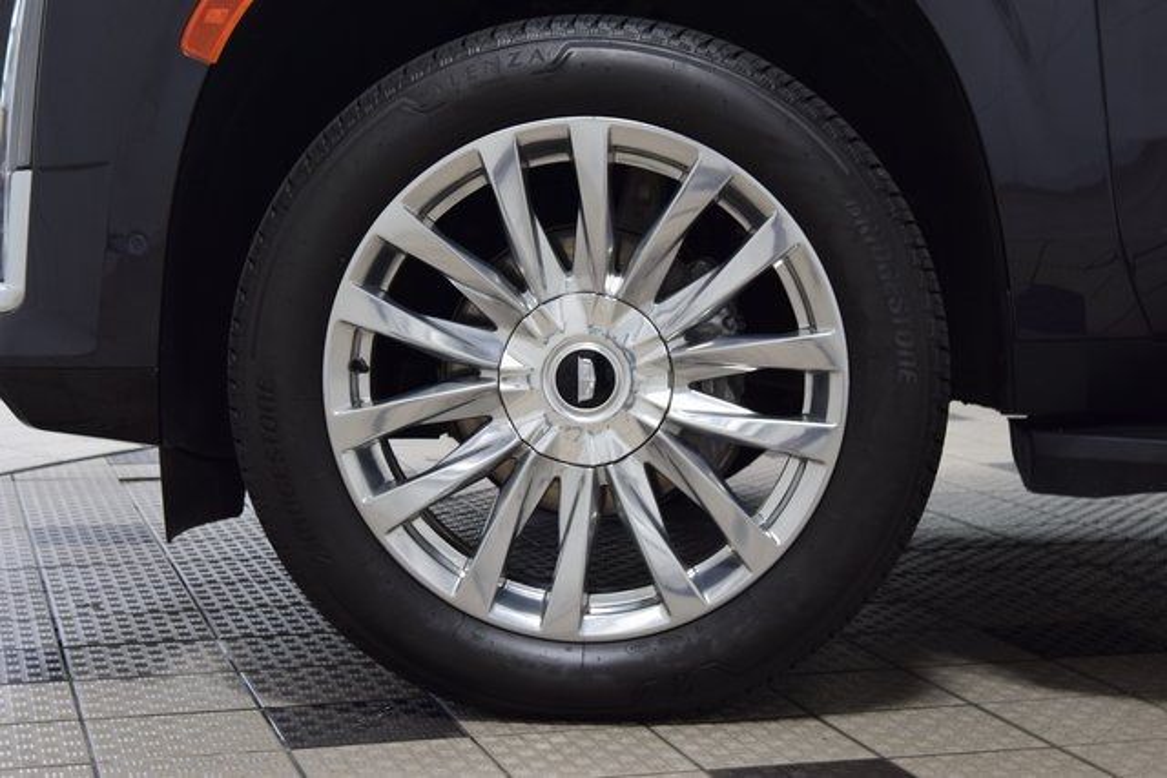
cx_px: 584
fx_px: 2237
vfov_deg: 19.7
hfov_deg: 29.2
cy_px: 389
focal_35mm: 69
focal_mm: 46
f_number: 6.3
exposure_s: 1/15
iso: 500
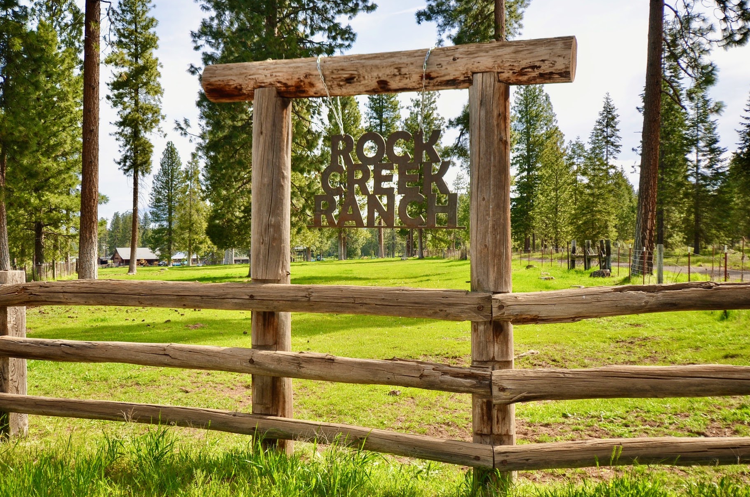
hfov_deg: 50.8
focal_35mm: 38
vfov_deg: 34.9
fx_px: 790
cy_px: 244
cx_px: 356
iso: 100
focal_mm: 24
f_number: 5.6
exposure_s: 1/250
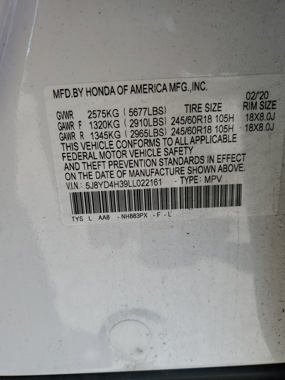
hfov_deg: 53.1
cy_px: 190
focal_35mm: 26
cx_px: 142
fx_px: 285
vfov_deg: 67.3
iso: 50
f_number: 1.5
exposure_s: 1/526
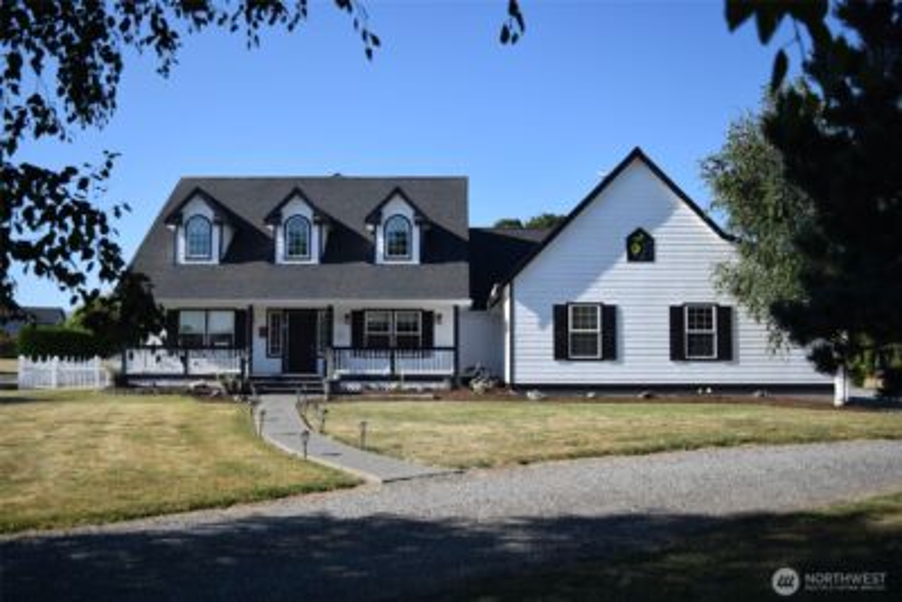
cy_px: 301
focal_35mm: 33
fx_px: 827
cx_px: 451
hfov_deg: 57.2
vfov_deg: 40.0
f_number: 3.8
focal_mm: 22
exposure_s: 1/800
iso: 100
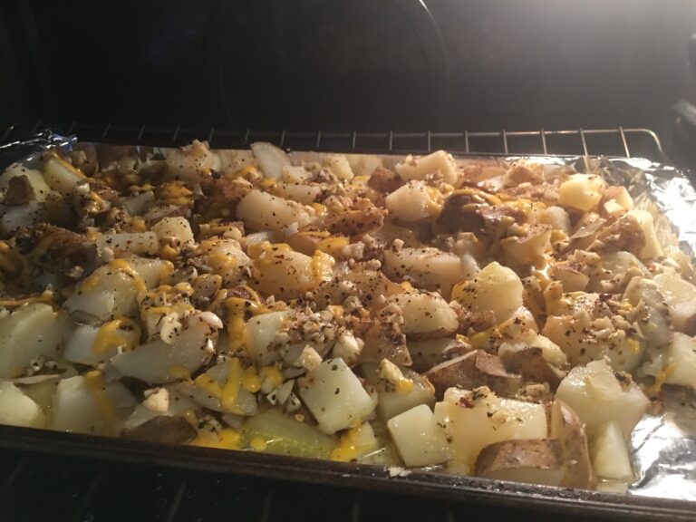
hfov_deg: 61.7
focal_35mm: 29
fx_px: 583
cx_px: 348
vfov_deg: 48.2
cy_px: 261
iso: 100
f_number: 2.2
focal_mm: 4.15
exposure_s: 1/15
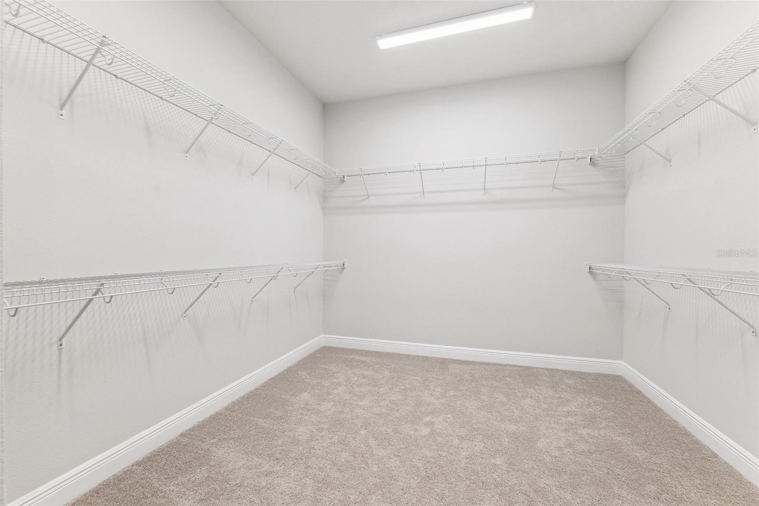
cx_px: 380
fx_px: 295
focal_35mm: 14
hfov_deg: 104.3
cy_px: 253
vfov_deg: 81.2
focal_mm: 14
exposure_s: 1/15
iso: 400
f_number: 8
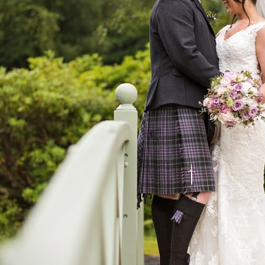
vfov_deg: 17.0
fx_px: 883
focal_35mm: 102
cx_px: 169
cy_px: 107
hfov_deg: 17.0
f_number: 2
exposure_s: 1/400
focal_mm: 50
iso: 140
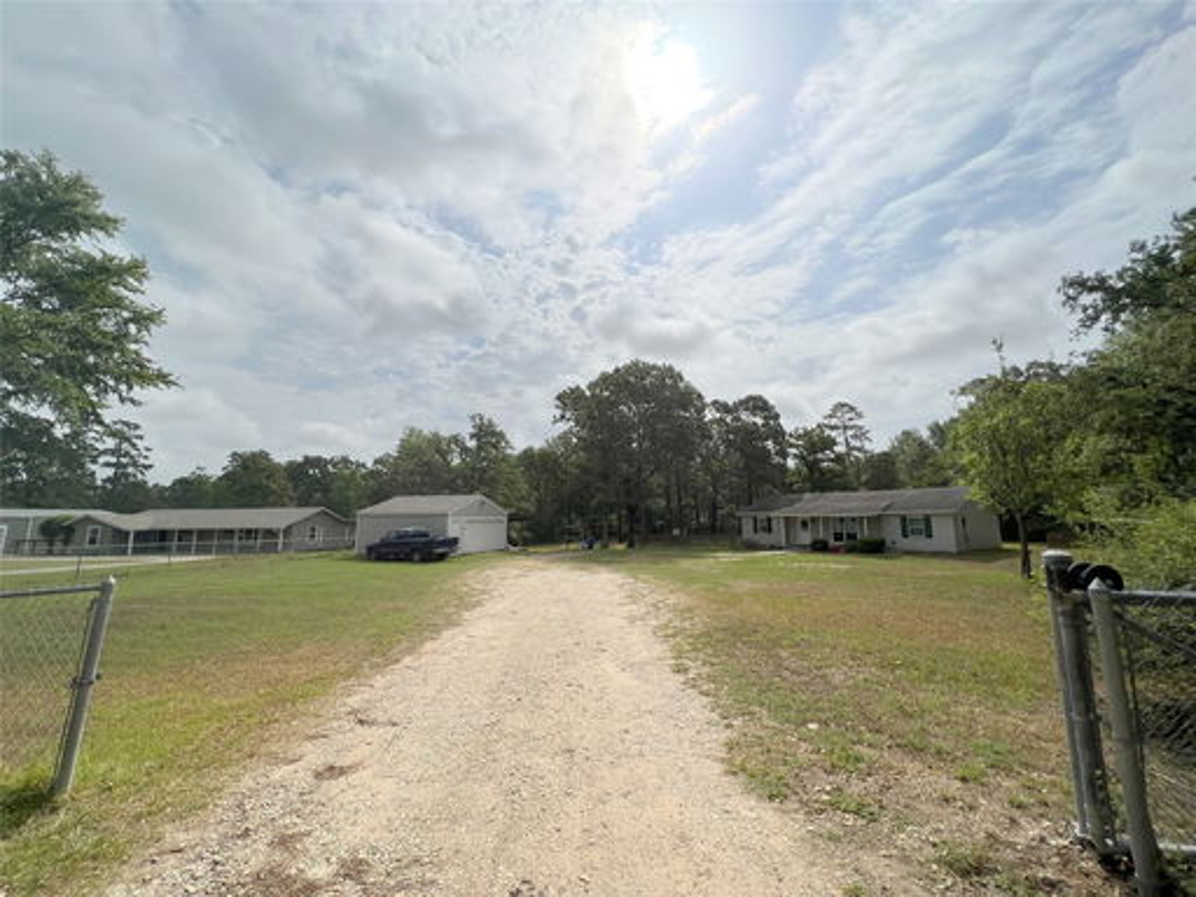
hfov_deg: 106.2
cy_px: 448
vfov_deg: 89.9
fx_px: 449
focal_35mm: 13
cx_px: 598
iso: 32
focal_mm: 1.57
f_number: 1.8
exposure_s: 1/6494
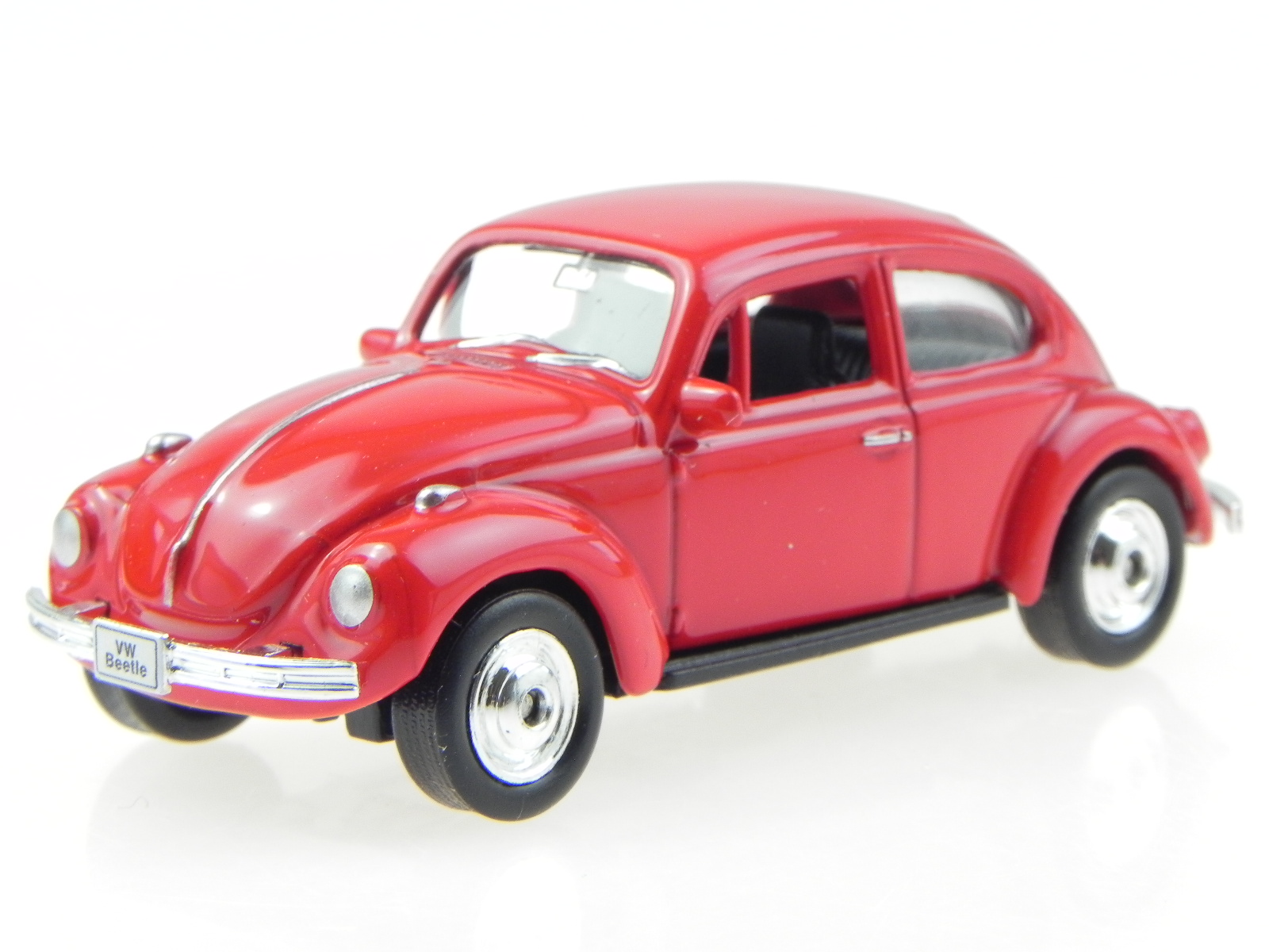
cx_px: 634
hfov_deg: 15.3
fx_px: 4729
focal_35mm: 129
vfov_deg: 11.5
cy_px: 476
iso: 223
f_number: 8
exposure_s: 1/22.5
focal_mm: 23
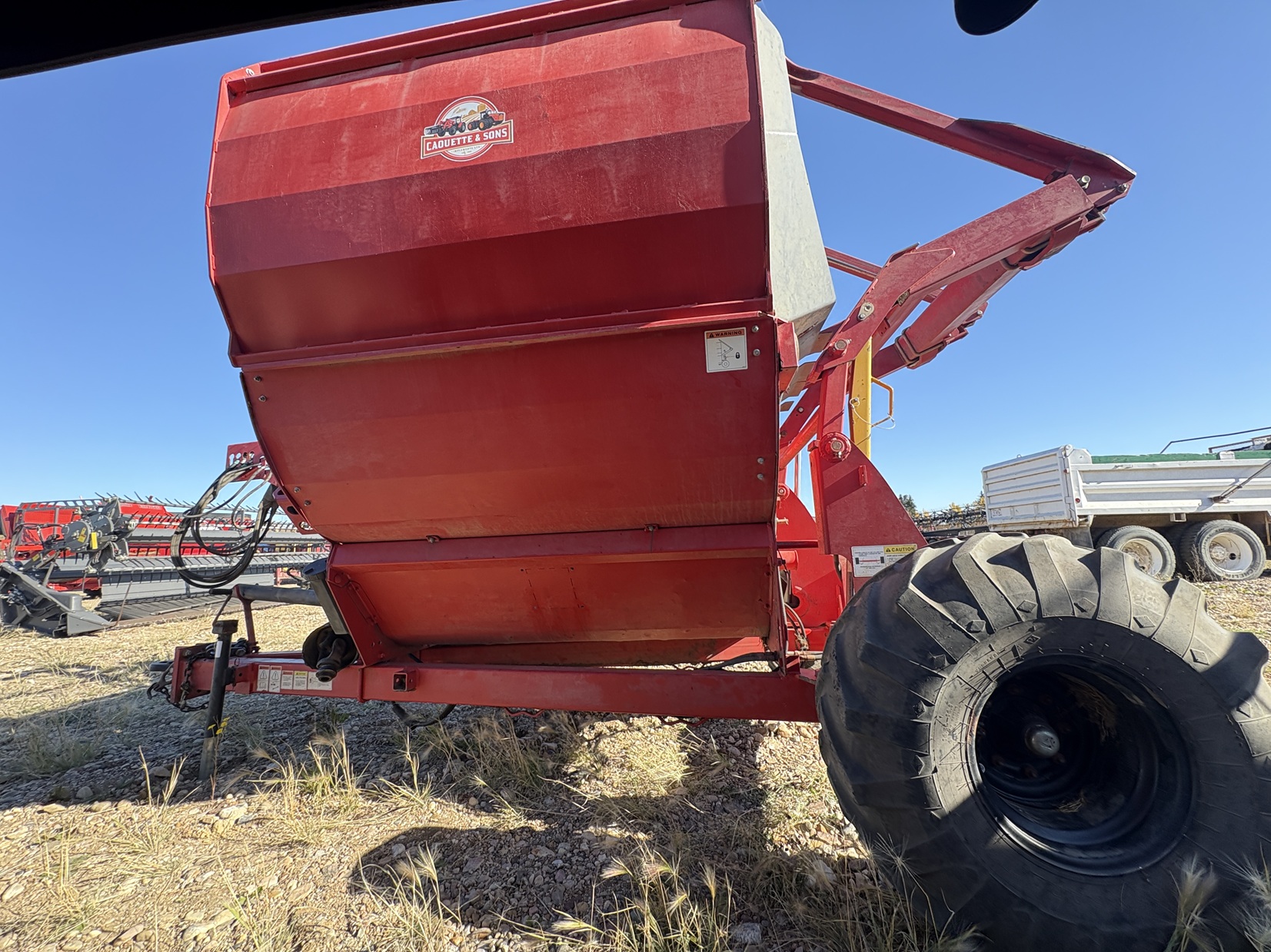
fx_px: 514
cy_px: 476
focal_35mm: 14
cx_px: 636
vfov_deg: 85.7
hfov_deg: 102.1
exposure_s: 1/194
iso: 64
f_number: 2.2
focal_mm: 2.22
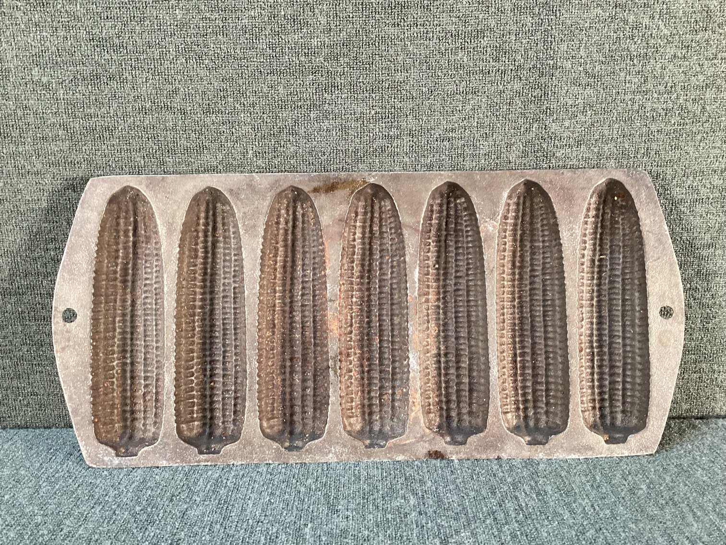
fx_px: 650
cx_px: 363
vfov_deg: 45.4
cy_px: 272
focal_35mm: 31
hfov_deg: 58.3
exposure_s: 1/60
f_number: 2.4
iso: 250
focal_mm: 3.3
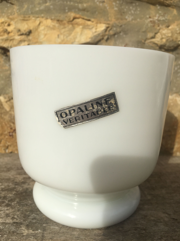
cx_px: 90
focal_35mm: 29
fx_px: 201
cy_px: 120
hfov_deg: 48.2
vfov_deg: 61.7
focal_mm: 4.15
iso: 25
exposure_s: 1/2079
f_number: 2.2
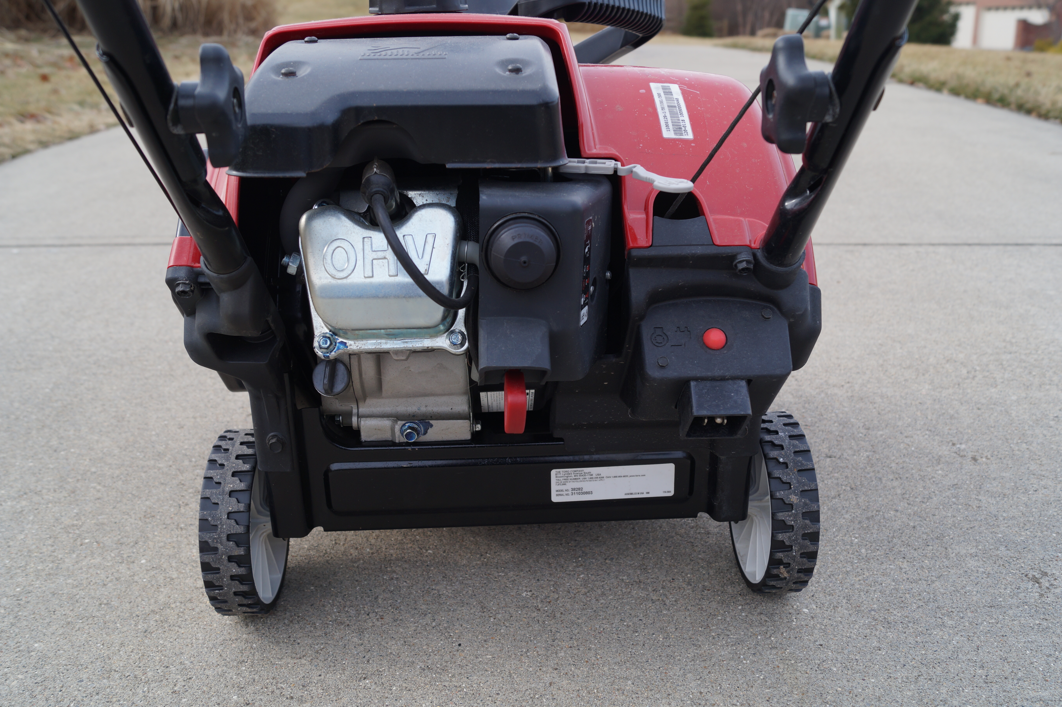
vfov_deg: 43.6
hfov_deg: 62.0
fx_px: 885
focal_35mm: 30
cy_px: 354
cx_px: 531
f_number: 4.5
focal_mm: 20
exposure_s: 1/200
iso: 100
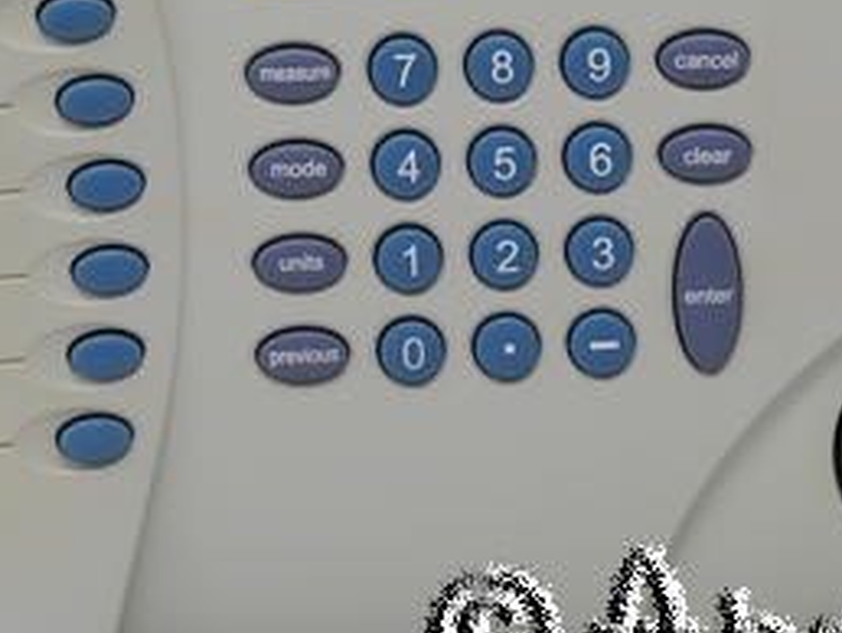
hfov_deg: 8.7
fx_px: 5502
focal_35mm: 226
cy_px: 241
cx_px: 568
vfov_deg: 6.6
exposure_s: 1/30
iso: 400
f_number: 8
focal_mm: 73
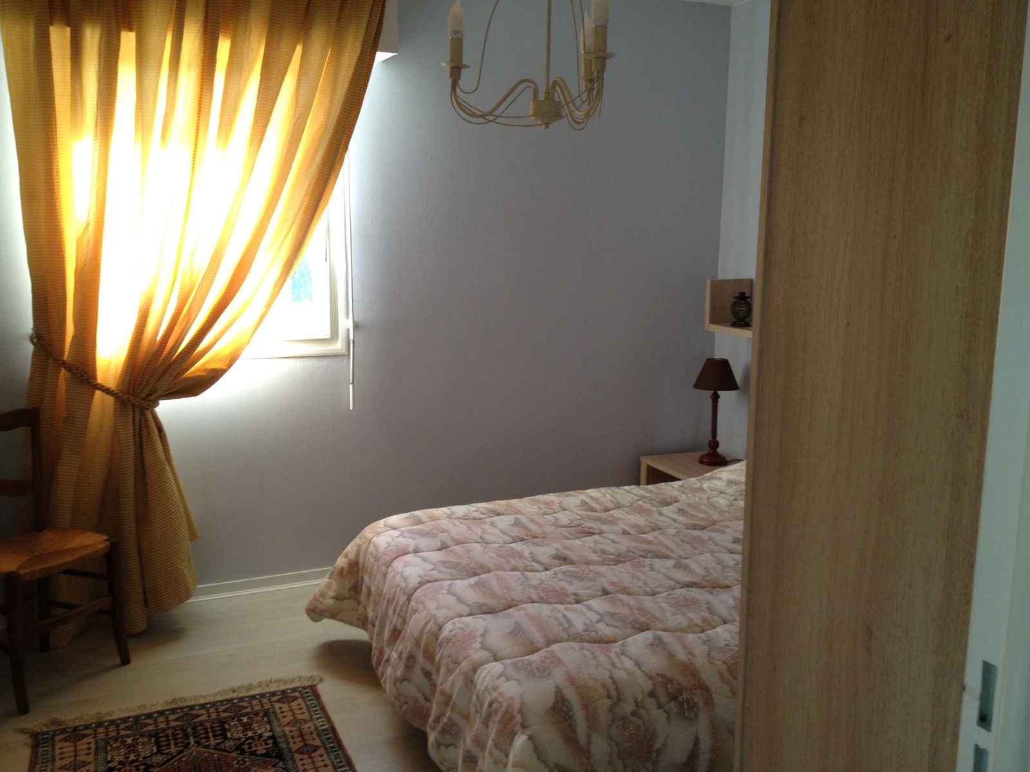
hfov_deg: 52.6
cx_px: 515
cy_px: 386
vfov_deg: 40.7
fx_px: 1041
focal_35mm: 35
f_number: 2.4
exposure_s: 1/40
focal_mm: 4.28
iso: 100
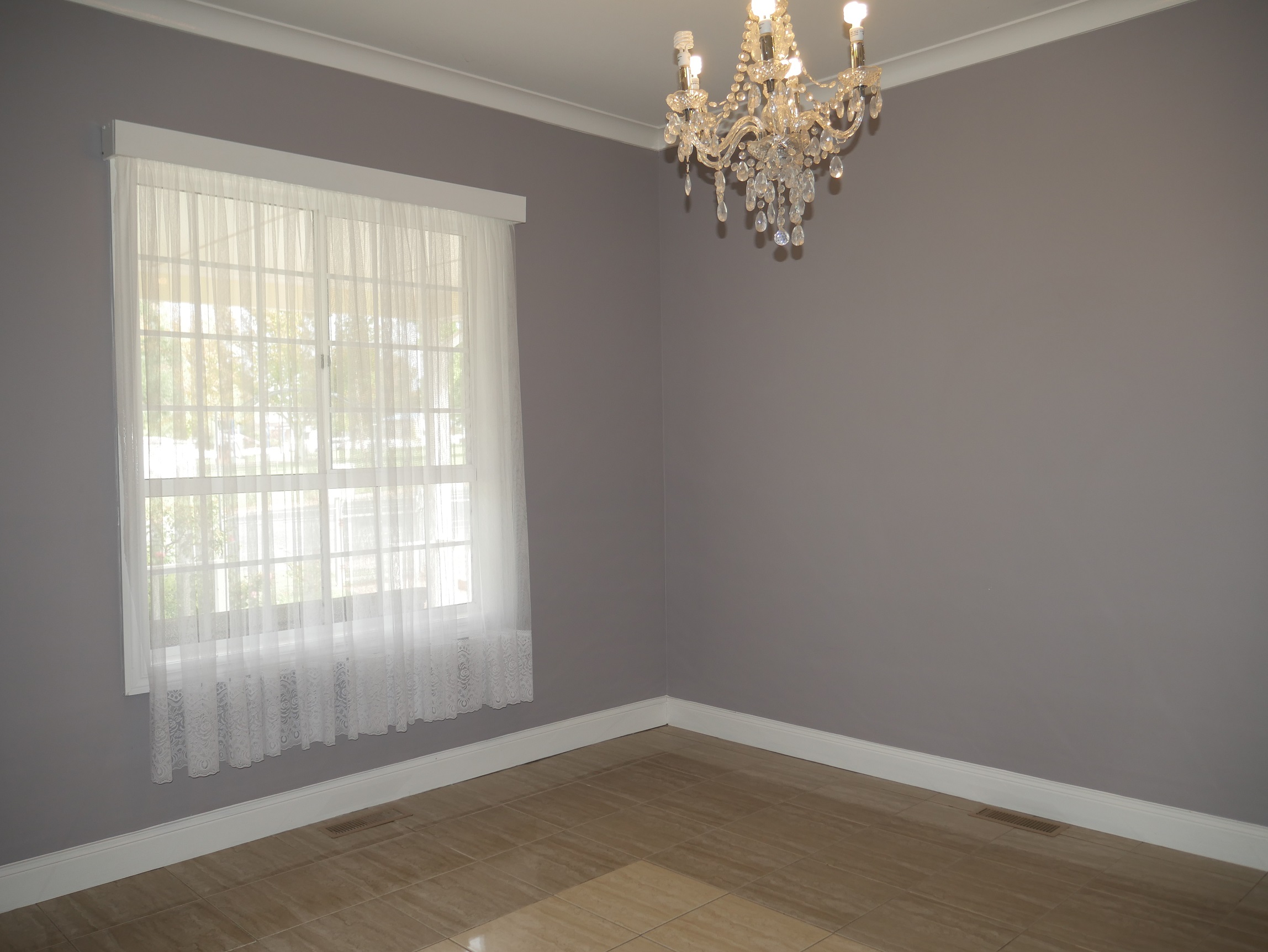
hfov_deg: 63.4
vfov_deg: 49.8
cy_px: 476
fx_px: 1026
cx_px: 634
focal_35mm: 28
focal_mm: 14
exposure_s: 1/125
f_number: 3.5
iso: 200
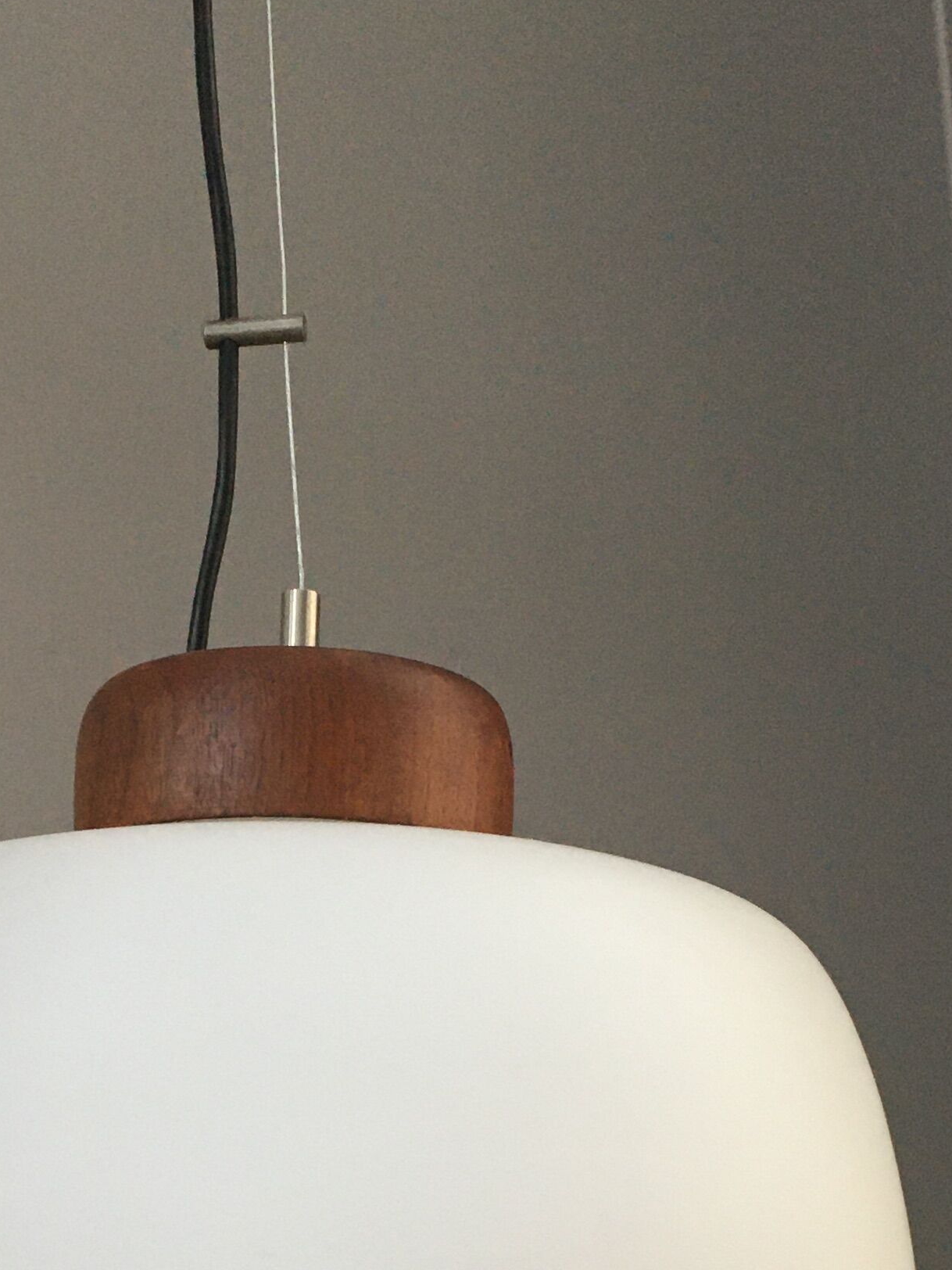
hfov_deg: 20.4
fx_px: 2640
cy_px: 1057
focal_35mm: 72
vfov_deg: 26.4
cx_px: 327
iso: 160
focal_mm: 4.15
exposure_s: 1/33
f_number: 2.2
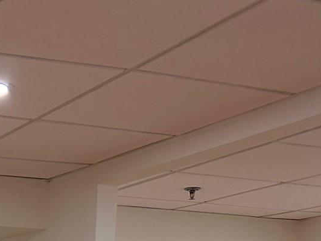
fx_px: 927
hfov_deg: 17.8
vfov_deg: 13.4
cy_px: 425
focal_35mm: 100
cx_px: -148
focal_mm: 5.7
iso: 100
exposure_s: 1/120
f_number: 1.5
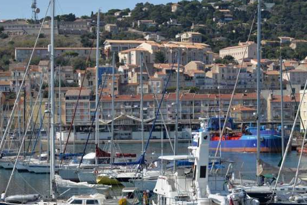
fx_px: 981
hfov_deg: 17.8
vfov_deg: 11.9
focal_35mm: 115
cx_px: 152
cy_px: 142
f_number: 8
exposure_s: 1/250
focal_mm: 82
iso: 200
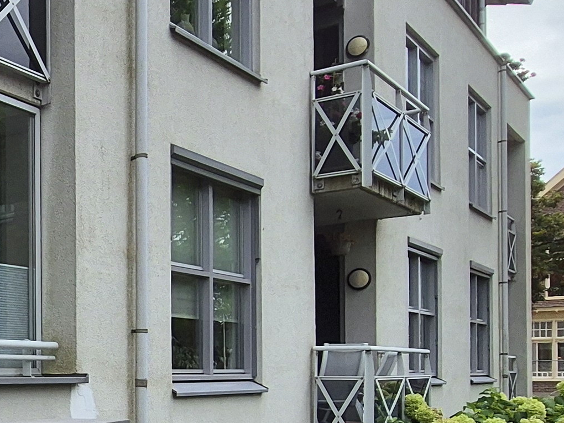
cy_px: 371
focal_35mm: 51
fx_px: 831
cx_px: -140
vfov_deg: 27.6
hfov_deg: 30.7
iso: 50
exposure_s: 1/2184
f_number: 2.2
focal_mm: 2.2
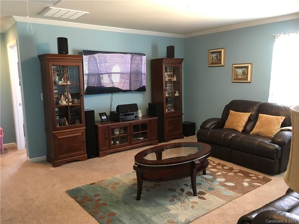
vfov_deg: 48.2
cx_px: 150
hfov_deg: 61.7
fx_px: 250
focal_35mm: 29
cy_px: 112
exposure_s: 1/25
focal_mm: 4.15
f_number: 2.2
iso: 200
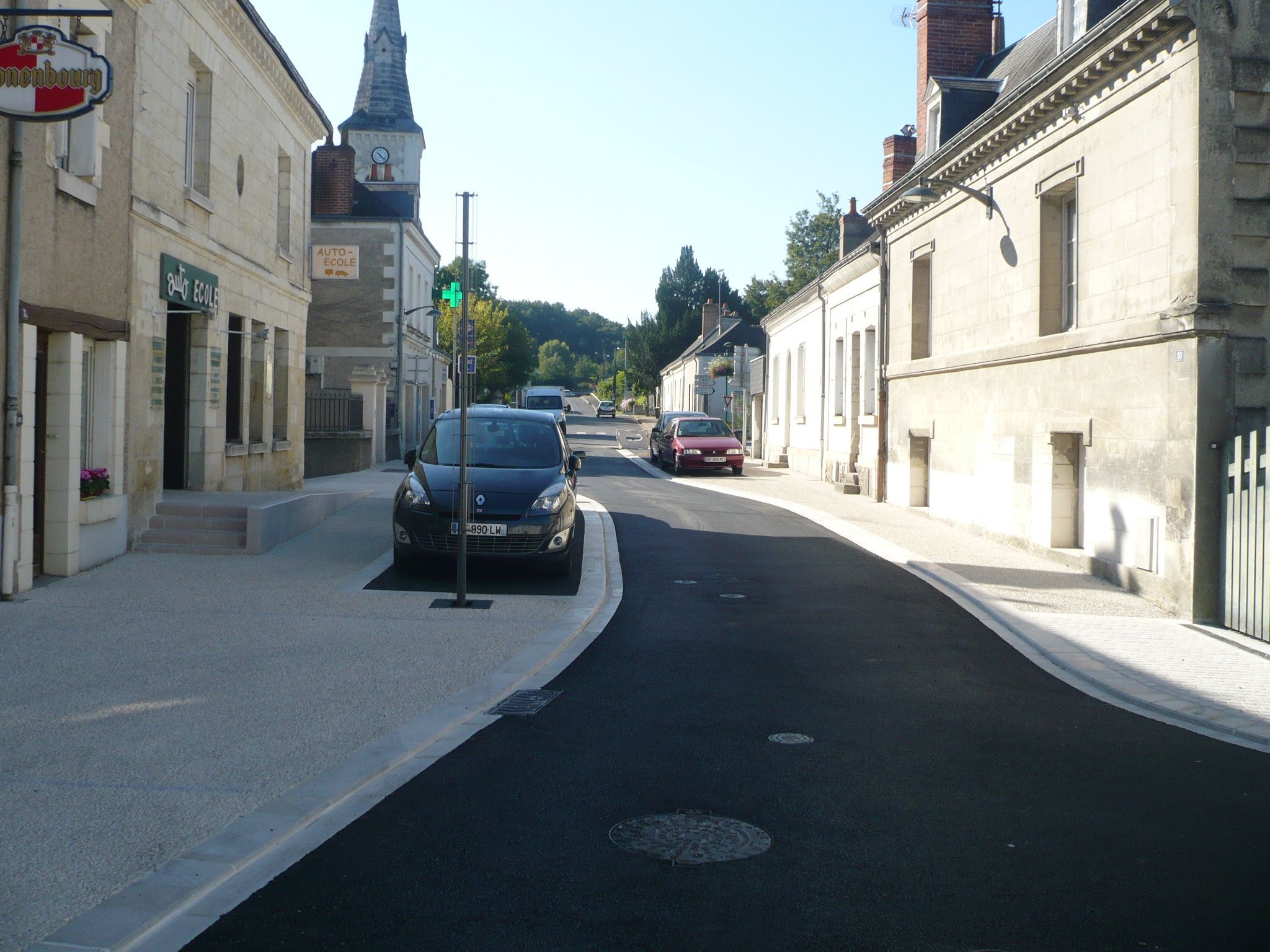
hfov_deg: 52.6
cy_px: 476
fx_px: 1284
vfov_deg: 40.7
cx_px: 635
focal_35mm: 35
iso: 100
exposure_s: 1/160
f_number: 8
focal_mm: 5.8
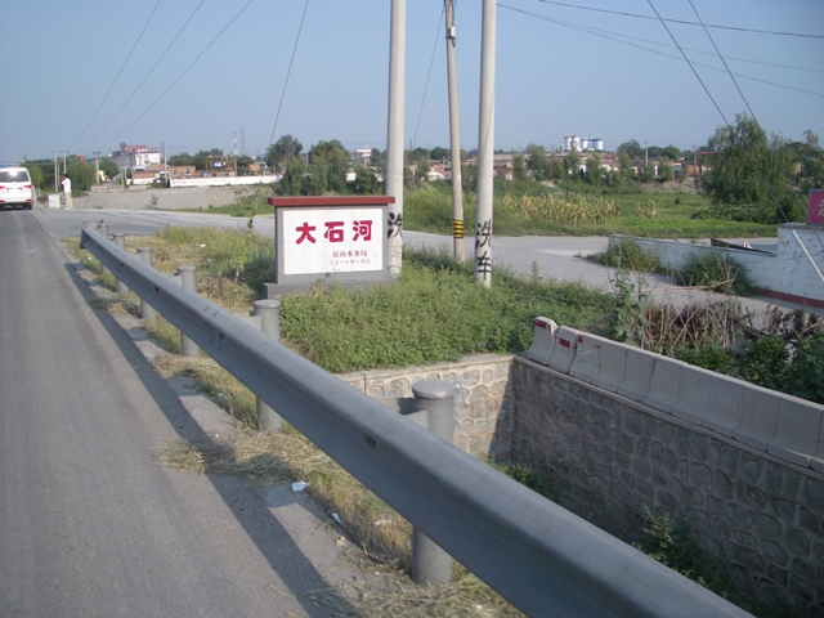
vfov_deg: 40.7
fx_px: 833
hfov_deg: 52.6
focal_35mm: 35
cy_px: 309
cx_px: 412
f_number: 4.3
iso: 50
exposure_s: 1/400
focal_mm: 5.8
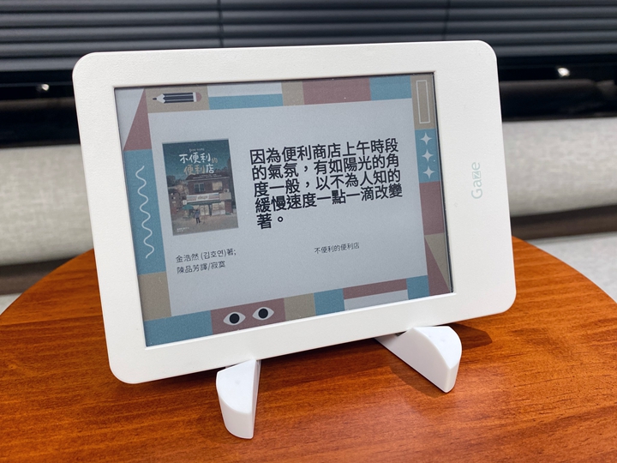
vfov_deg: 53.1
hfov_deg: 67.3
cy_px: 232
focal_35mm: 26
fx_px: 463
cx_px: 308
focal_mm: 4.25
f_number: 1.8
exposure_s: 1/120
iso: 125
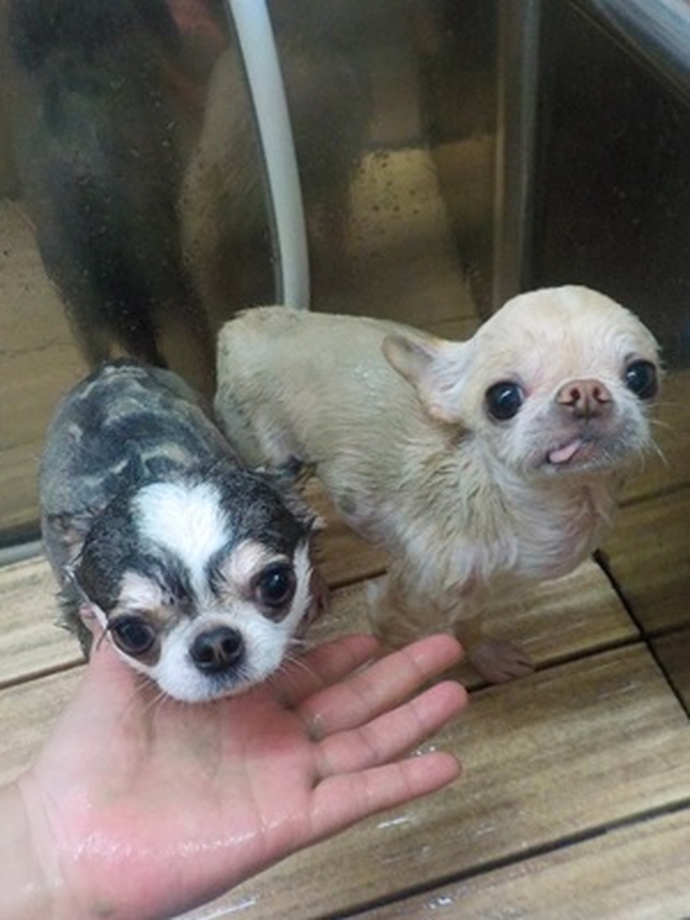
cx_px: 345
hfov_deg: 46.8
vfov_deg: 60.0
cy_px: 460
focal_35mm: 30
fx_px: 797
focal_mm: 4.1
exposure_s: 1/40
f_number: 3.3
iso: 800
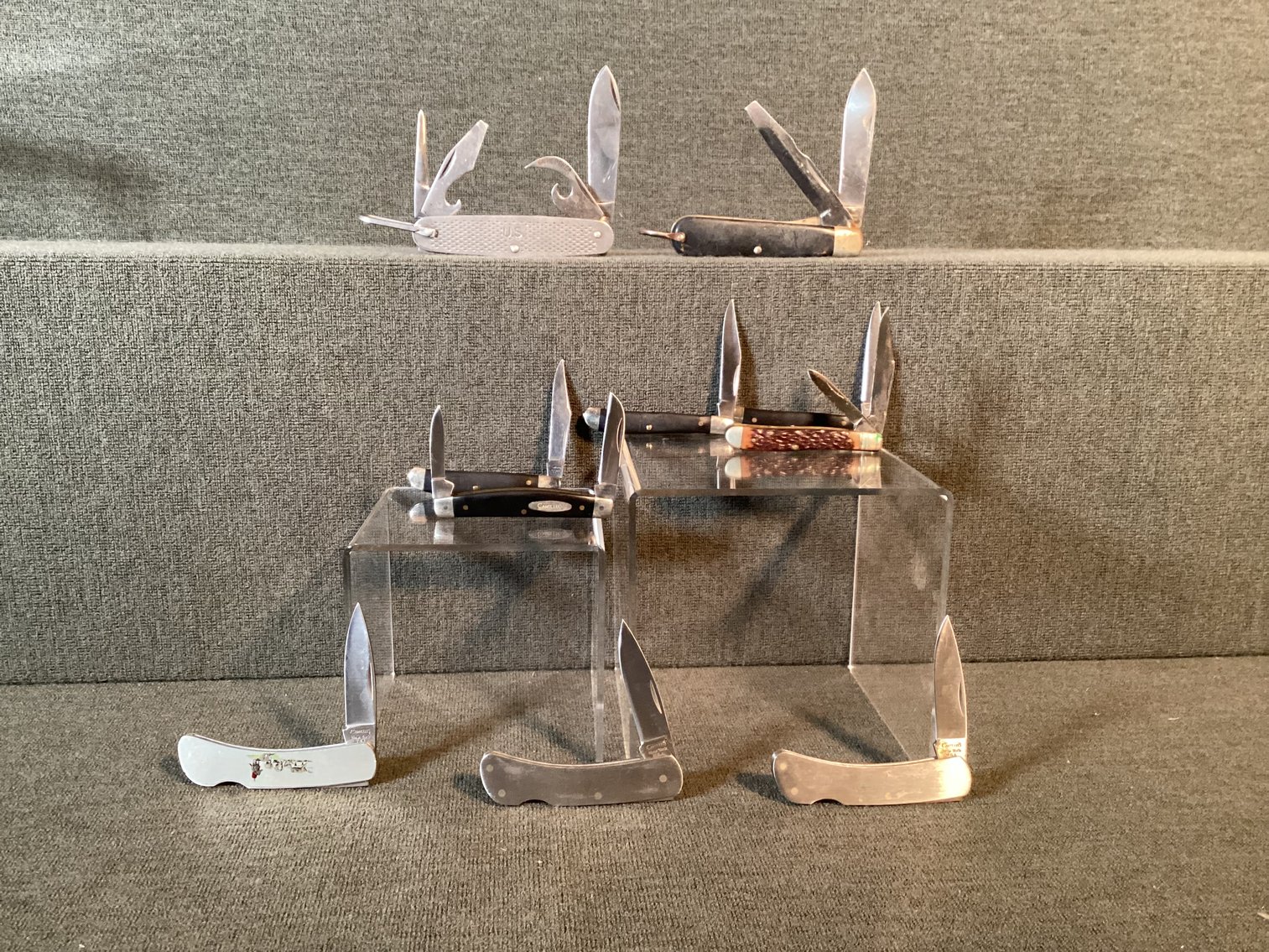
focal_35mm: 31
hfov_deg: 58.3
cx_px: 634
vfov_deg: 45.4
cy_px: 476
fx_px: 1137
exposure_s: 1/33
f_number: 2.4
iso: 400
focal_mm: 3.3
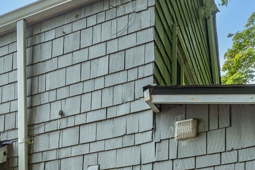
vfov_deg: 19.1
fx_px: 397
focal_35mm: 56
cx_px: -18
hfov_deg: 32.0
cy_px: 295
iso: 100
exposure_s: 1/45
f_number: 6.7
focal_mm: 16
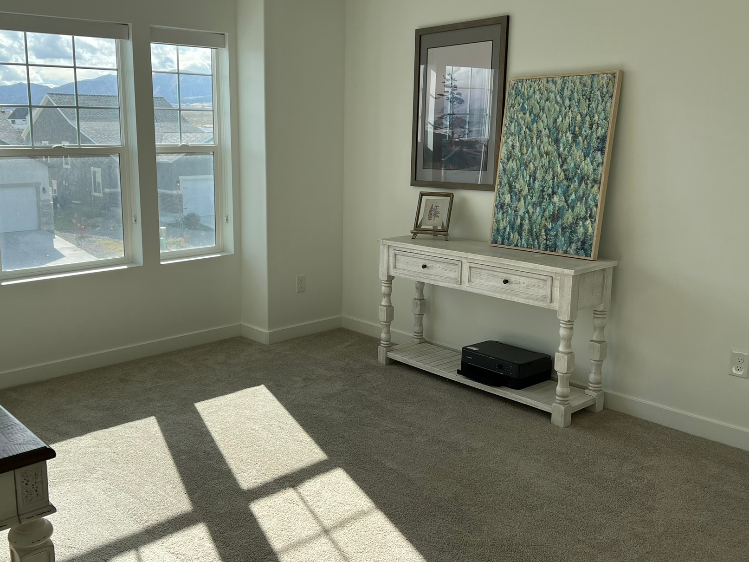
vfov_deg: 42.9
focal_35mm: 33
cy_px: 263
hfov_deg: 54.8
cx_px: 285
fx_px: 714
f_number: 1.5
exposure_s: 1/1449
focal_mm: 5.7
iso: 50
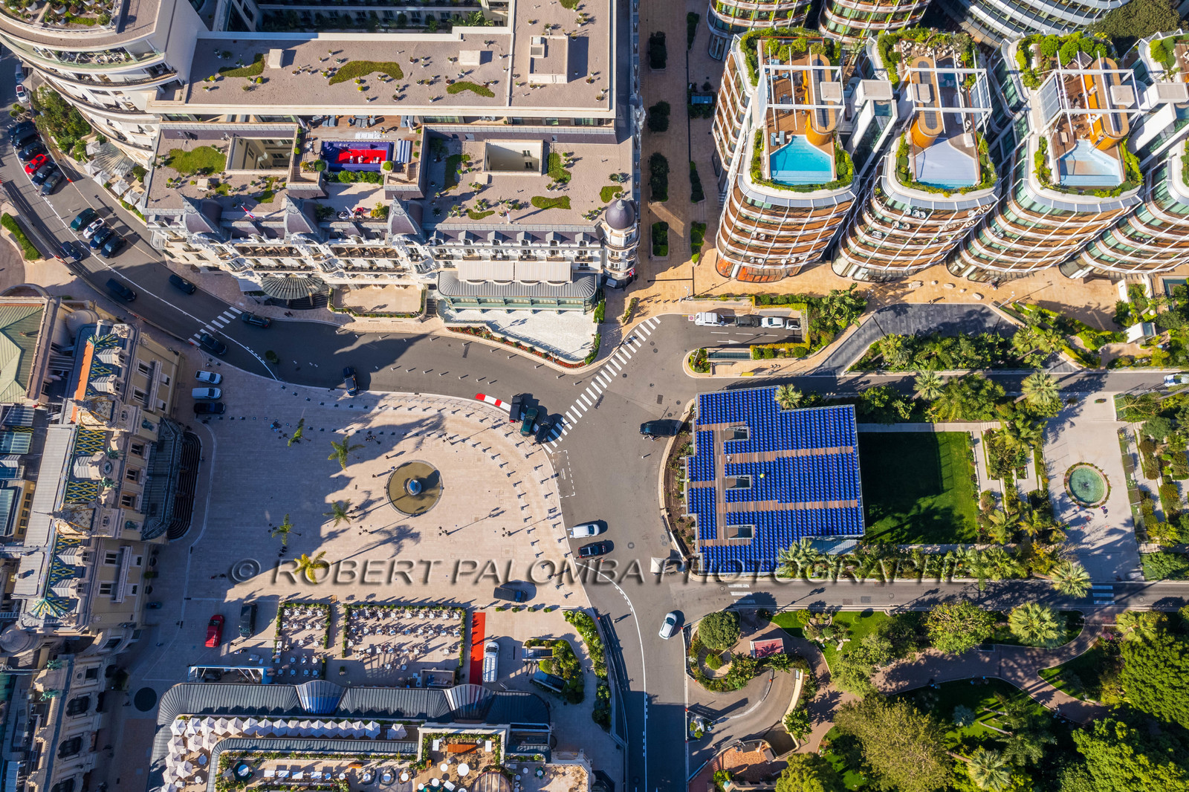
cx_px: 594
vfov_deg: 57.2
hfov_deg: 78.6
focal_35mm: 22
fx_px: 726
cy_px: 396
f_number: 2.8
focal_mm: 8.4
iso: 100
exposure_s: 1/1250
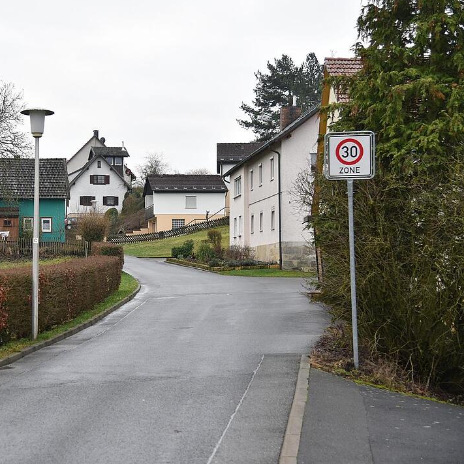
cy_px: 231
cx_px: 126
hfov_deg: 24.1
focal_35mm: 71
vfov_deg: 24.3
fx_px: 1077
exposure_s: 1/1000
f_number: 4
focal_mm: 55
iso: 800
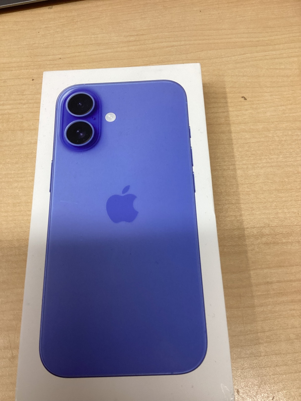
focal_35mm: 31
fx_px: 359
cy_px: 200
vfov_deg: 58.4
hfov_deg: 45.4
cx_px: 150
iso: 64
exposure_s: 1/60
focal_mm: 3.3
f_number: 2.4
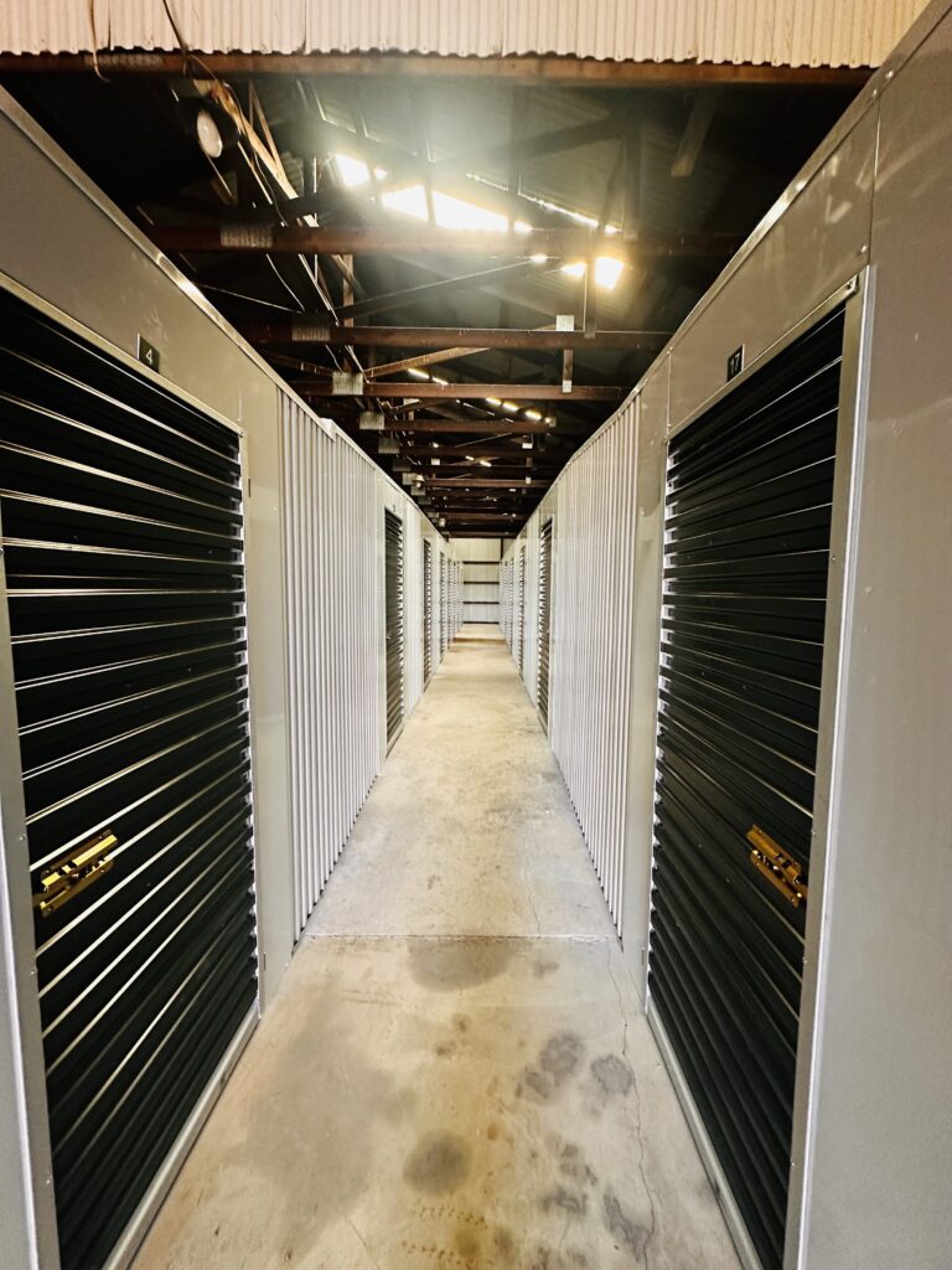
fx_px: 513
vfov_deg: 102.1
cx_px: 476
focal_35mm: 14
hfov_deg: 85.7
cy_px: 635
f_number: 2.2
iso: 640
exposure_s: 1/60
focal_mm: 2.22
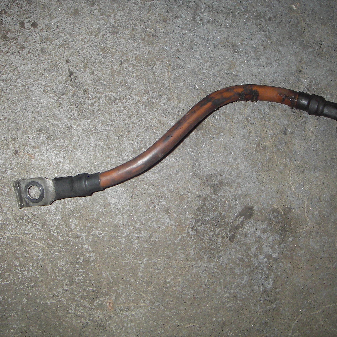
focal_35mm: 45
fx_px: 496
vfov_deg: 37.6
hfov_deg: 37.5
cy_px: 168
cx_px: 185
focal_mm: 6.3
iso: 100
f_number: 3.3
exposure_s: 1/30
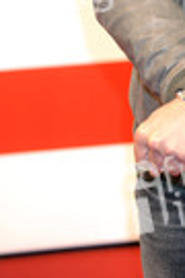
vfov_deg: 6.6
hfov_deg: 4.4
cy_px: -117
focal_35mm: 311
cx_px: 255
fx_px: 2397
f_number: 5
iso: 500
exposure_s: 1/250
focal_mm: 105
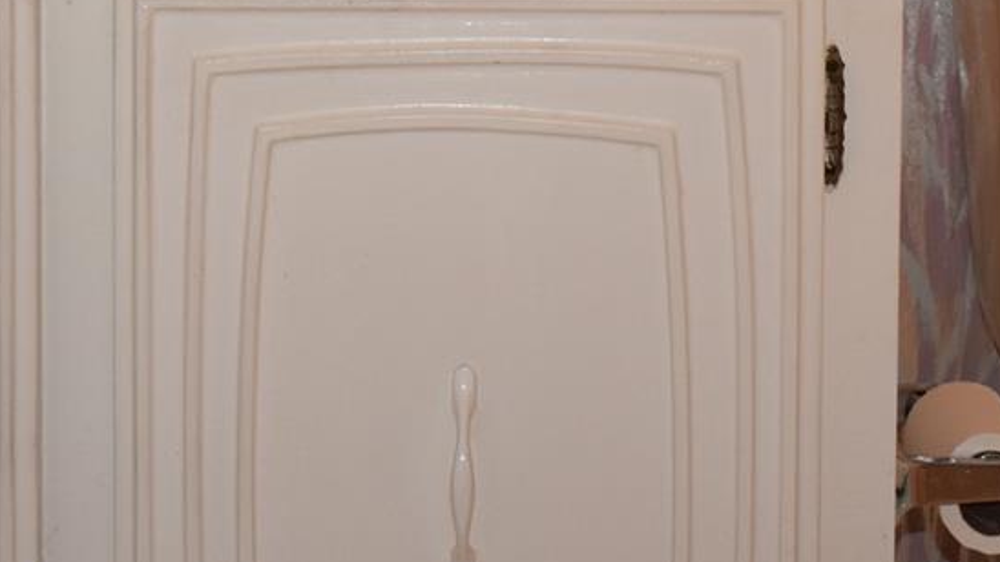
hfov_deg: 20.2
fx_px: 2798
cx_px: 369
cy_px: -336
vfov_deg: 10.9
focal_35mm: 106
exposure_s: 1/160
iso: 800
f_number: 3.8
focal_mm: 23
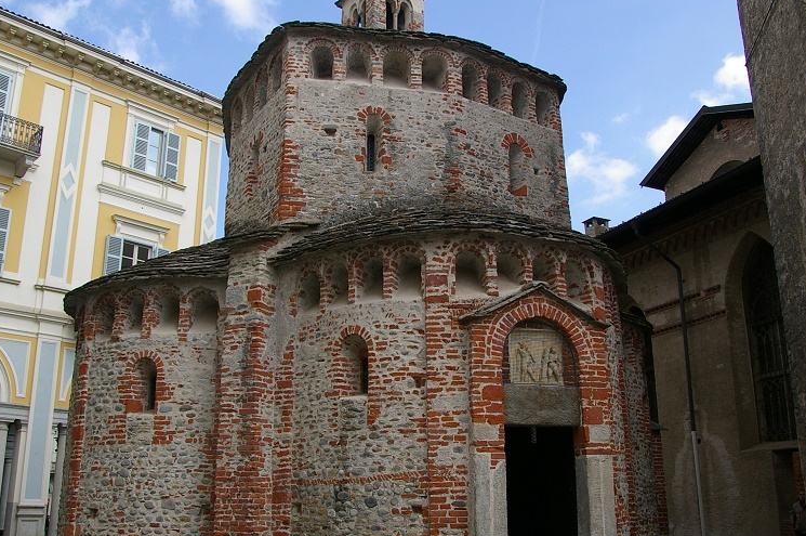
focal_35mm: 33
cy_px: 290
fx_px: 738
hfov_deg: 57.3
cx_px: 407
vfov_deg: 39.9
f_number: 6.7
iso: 200
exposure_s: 1/250
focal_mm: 16
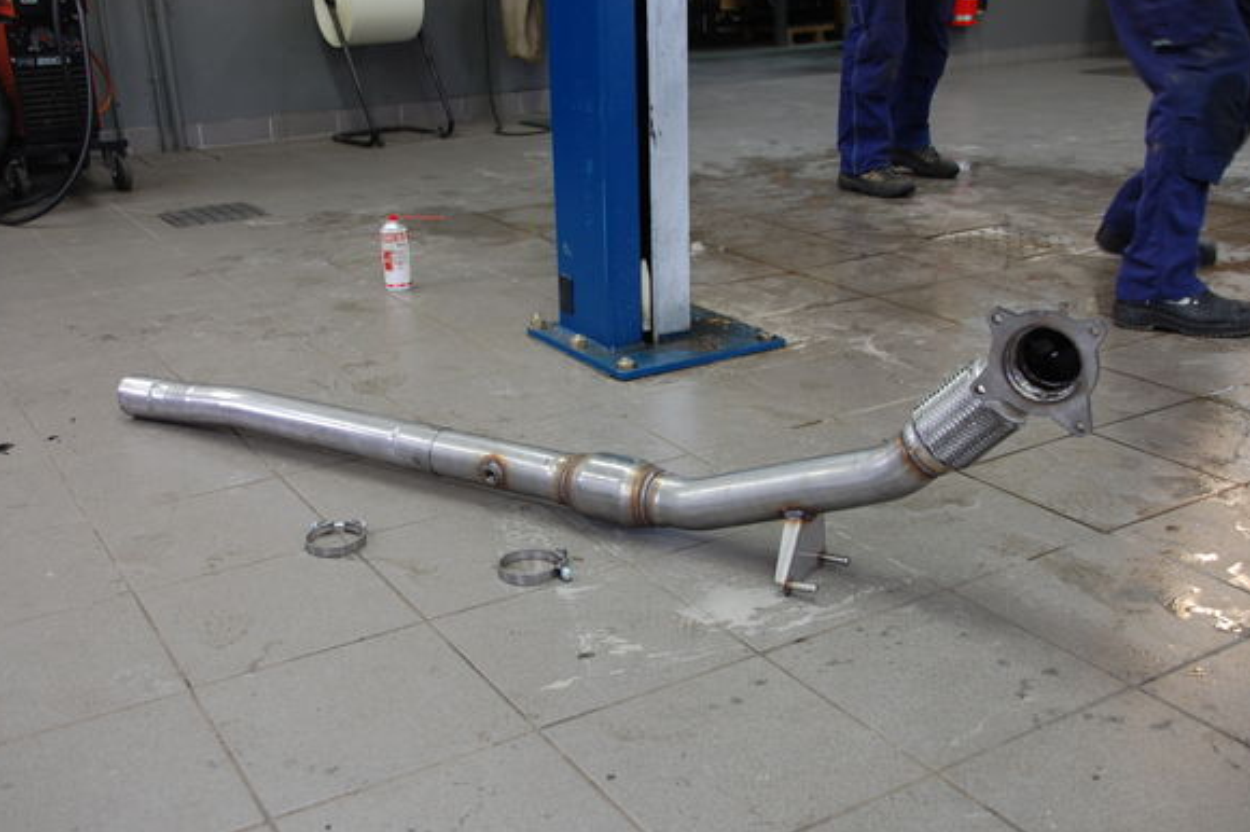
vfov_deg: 31.2
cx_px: 627
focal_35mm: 43
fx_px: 1492
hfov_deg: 45.5
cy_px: 414
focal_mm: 26
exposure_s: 1/20
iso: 200
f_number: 4.5
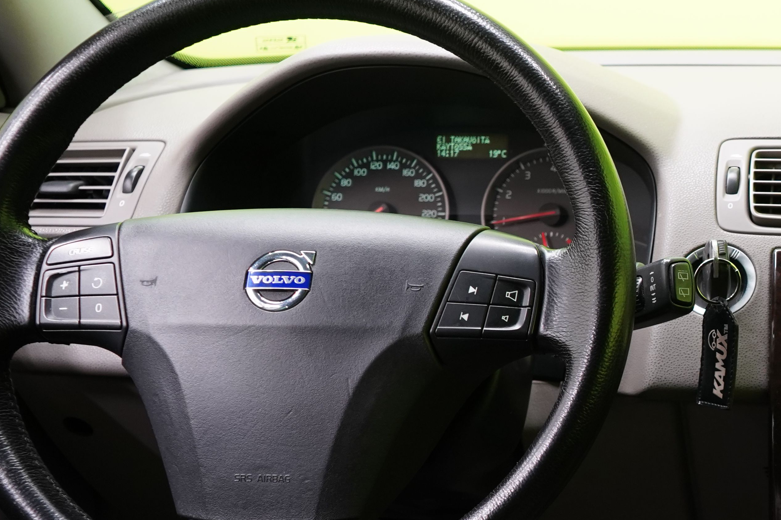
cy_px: 349
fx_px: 1497
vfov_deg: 19.7
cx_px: 913
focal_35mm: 69
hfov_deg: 26.3
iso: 1250
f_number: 4.5
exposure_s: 1/25
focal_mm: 29
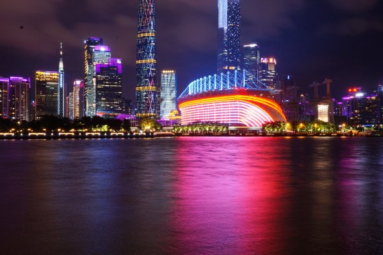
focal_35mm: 36
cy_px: 128
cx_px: 192
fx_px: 383
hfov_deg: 53.2
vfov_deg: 36.8
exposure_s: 5
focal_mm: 24
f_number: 22
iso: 400
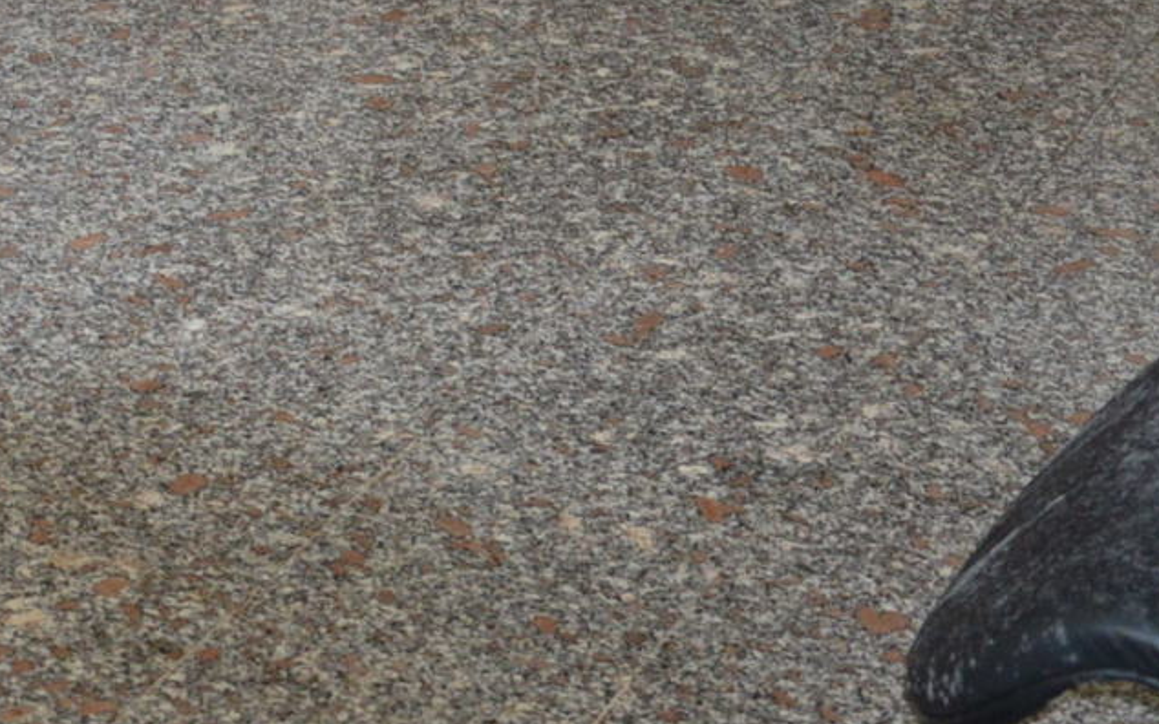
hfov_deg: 18.0
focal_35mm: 111
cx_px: -163
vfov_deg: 10.8
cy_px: -717
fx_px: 3505
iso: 720
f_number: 3.5
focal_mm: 18
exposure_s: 1/60
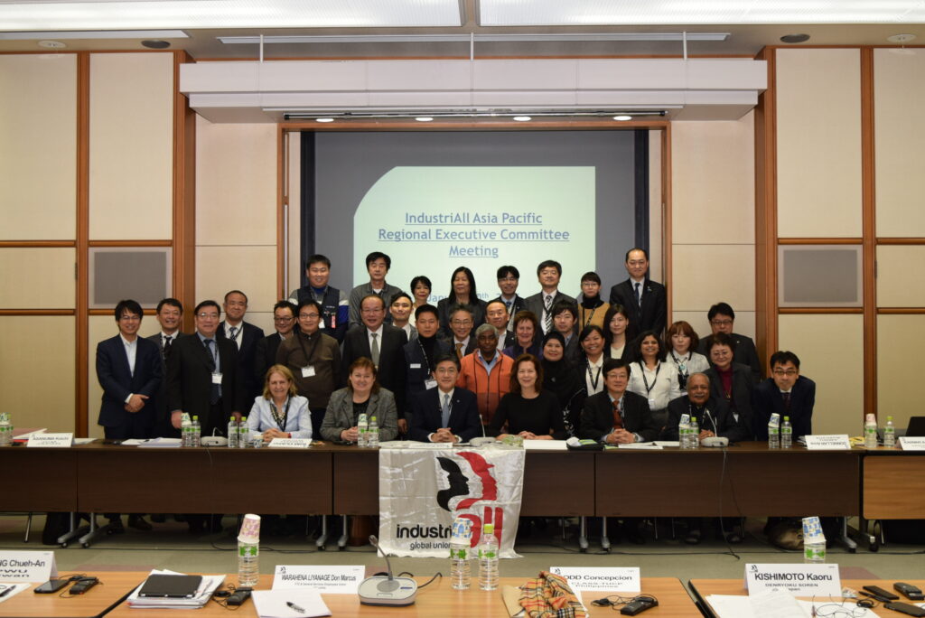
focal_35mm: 42
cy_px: 309
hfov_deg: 46.4
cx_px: 462
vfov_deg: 31.9
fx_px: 1080
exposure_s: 1/125
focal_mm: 28
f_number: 5.6
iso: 800
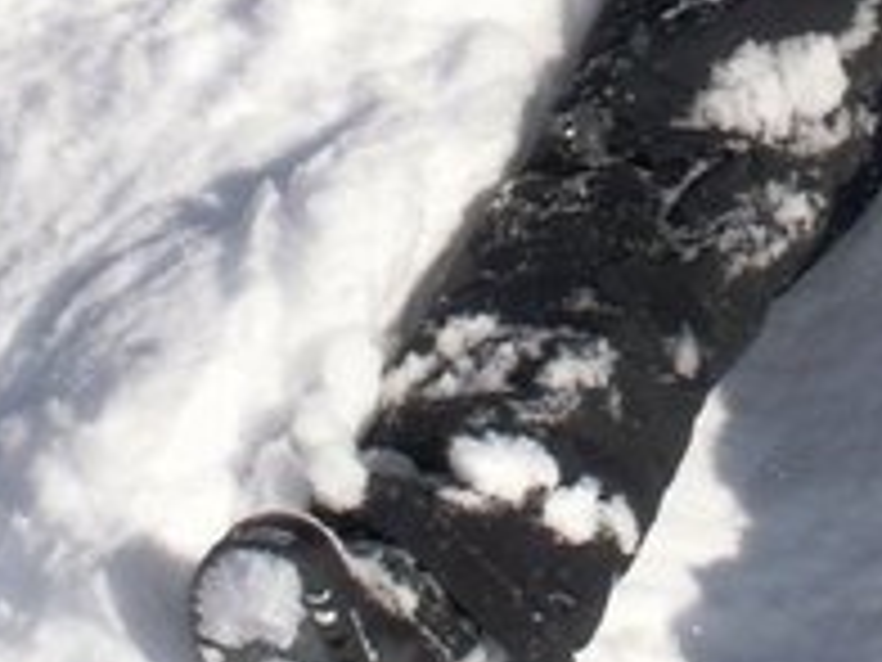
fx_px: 3083
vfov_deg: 12.1
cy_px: -59
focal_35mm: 121
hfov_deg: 16.1
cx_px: 742
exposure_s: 1/500
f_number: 7.1
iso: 50
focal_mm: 7.7
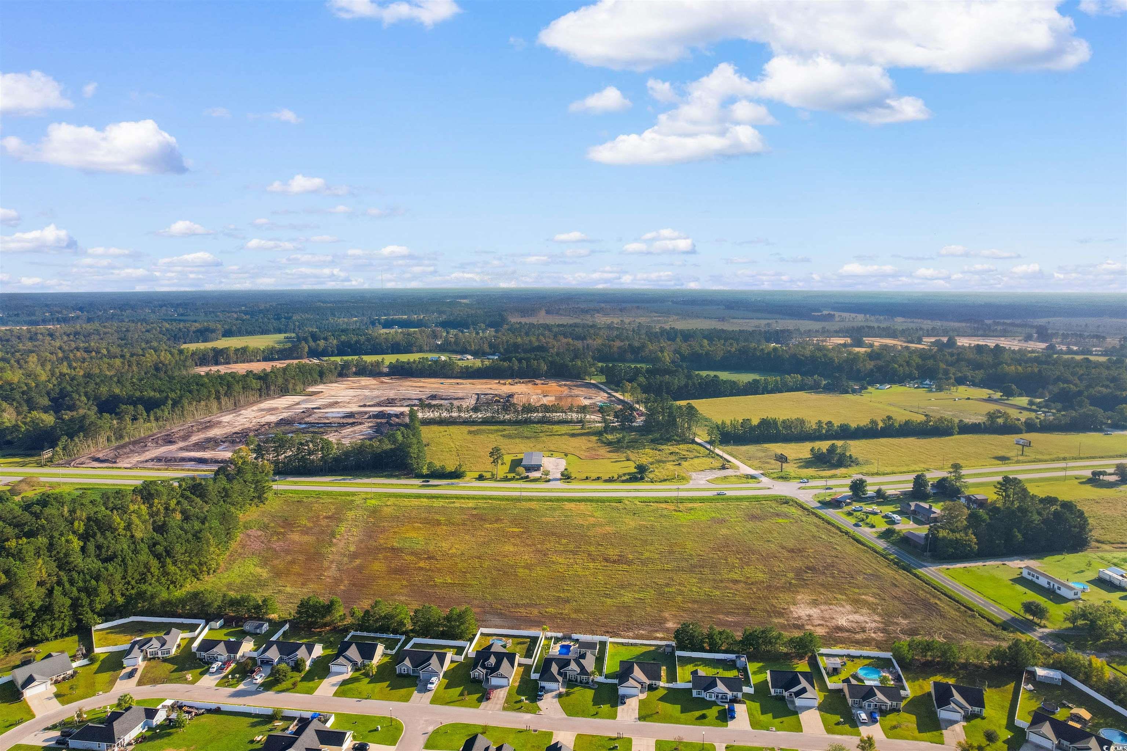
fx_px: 689
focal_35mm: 22
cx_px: 564
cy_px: 376
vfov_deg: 57.2
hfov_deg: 78.6
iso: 110
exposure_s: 1/320
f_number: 2.8
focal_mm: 8.38
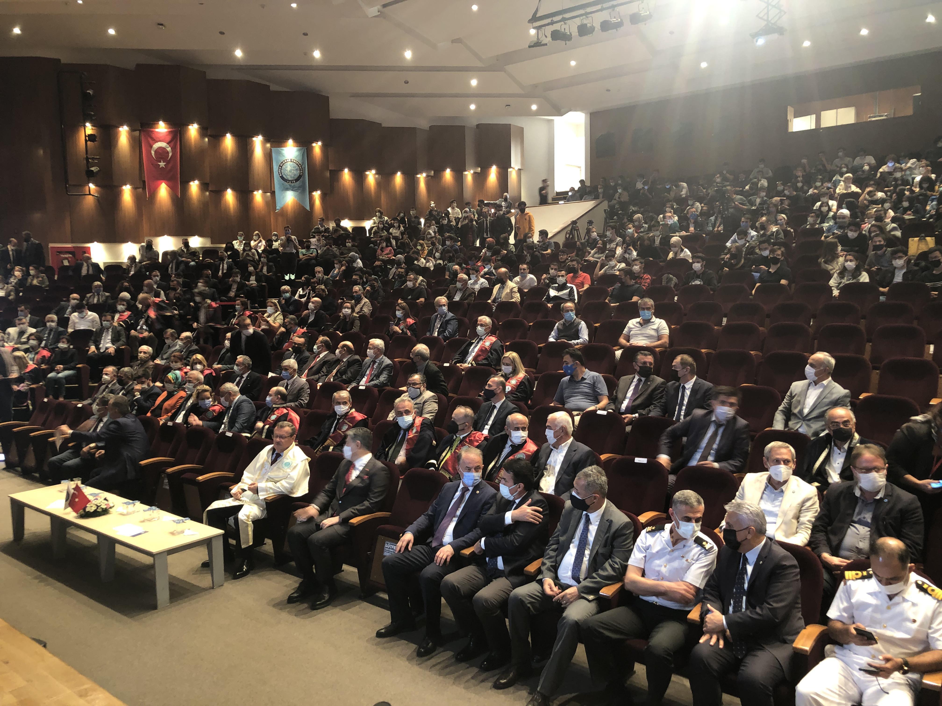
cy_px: 353
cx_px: 471
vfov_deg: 49.7
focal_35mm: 28
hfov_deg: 63.4
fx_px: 762
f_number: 1.8
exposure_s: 1/6
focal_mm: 3.99
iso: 80
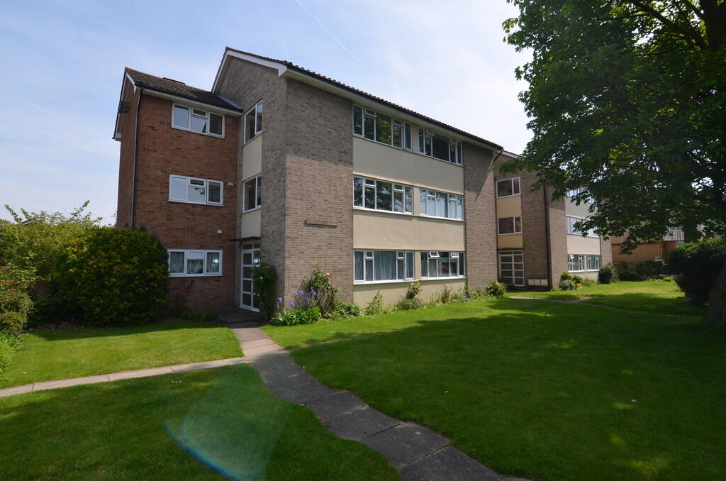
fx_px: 347
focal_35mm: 17
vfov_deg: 69.4
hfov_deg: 92.6
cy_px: 240
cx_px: 363
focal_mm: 11.5
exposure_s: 1/200
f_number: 8
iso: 100
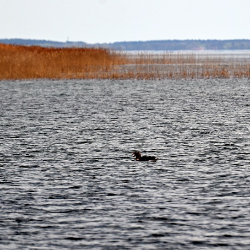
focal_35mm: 700
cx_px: 205
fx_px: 5720
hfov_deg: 2.5
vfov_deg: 2.5
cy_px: 91
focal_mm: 300
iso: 110
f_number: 5.6
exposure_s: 1/1000
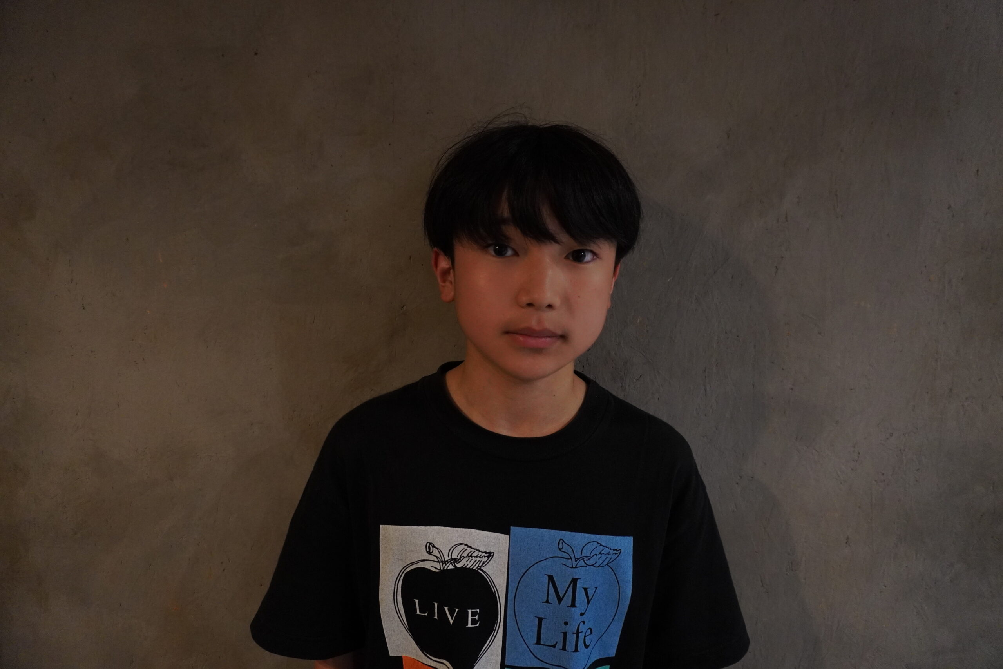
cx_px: 502
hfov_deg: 73.7
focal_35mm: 24
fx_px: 669
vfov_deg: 53.1
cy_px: 334
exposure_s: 1/160
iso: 2500
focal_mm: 16
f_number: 4
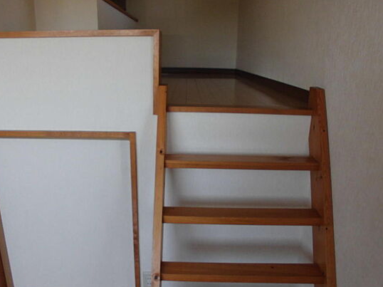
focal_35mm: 29
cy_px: 154
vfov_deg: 48.2
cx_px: 171
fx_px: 321
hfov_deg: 61.5
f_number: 3.5
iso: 100
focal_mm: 4.6
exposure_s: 1/60
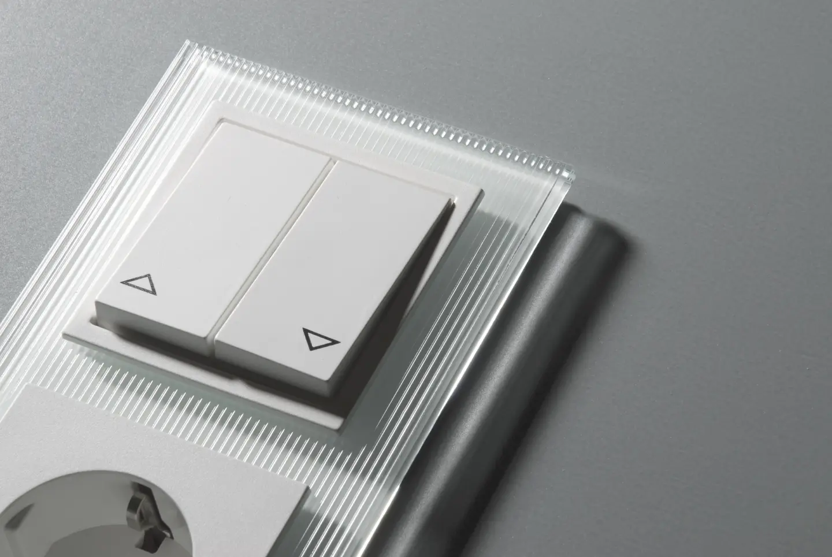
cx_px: 416
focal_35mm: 202
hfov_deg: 10.1
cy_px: 278
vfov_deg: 6.8
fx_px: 4686
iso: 100
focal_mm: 135
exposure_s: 1/125
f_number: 25
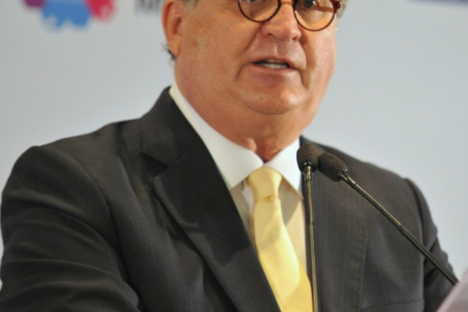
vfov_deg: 4.2
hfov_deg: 6.3
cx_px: 365
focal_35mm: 327
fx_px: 4251
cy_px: 104
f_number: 2.8
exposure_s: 1/80
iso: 1600
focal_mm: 185
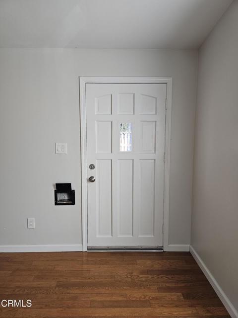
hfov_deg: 58.9
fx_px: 211
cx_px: 119
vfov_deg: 73.9
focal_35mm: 23
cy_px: 159
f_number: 1.7
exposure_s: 1/180
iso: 100
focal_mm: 6.3
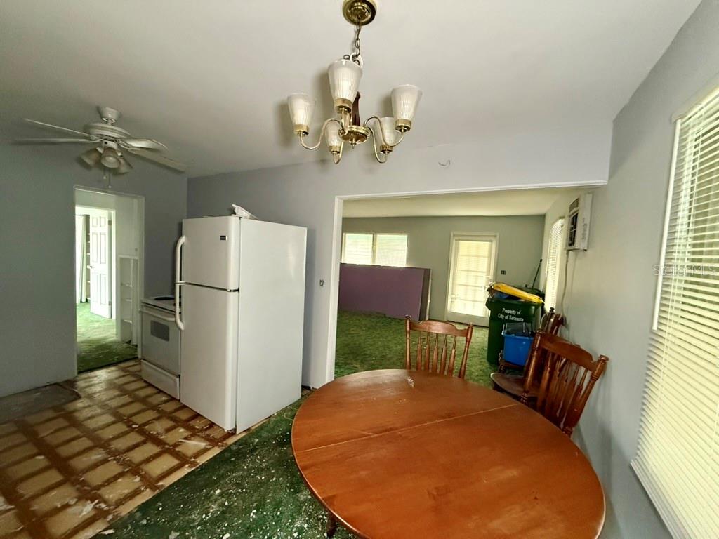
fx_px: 291
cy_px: 270
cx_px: 360
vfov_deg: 85.7
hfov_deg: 102.1
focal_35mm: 14
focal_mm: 2.22
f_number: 2.2
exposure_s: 1/60
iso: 800
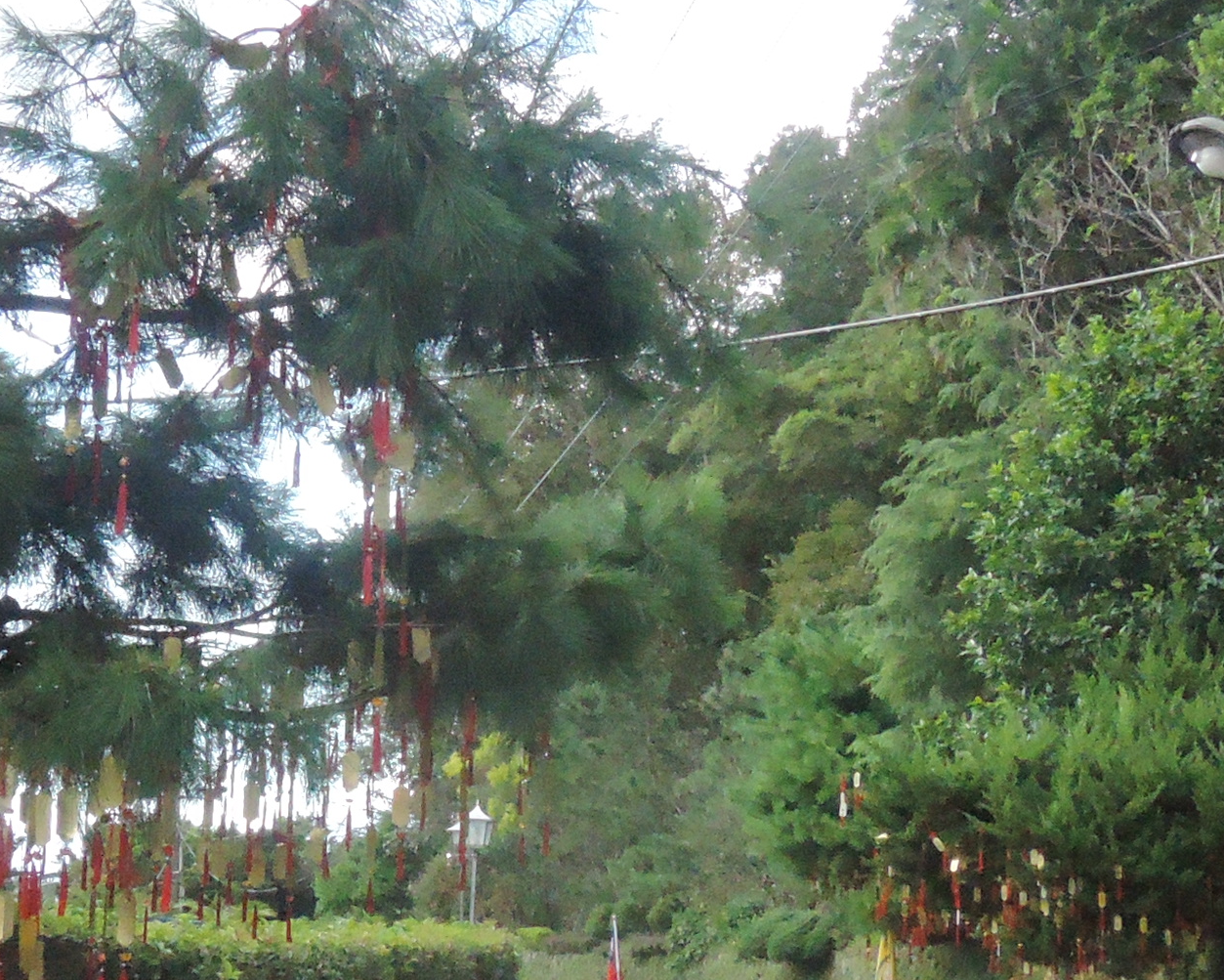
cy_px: 606
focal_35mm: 61
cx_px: 418
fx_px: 2210
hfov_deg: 30.7
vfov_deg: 24.9
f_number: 5
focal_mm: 5.1
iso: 3200
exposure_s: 1/1250
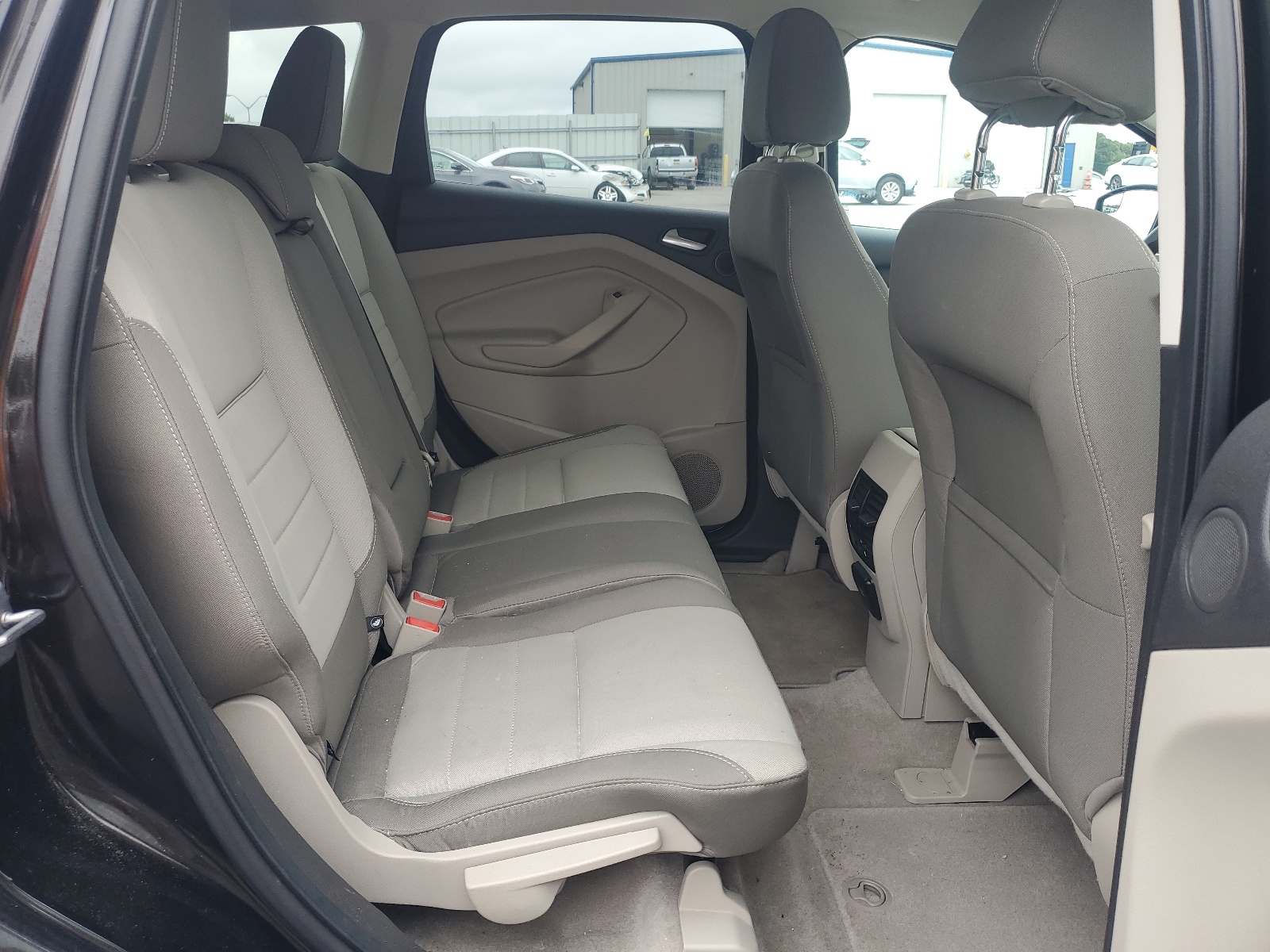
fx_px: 954
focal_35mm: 26
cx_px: 635
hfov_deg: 67.3
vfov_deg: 53.1
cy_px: 476
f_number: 1.5
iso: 50
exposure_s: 1/135
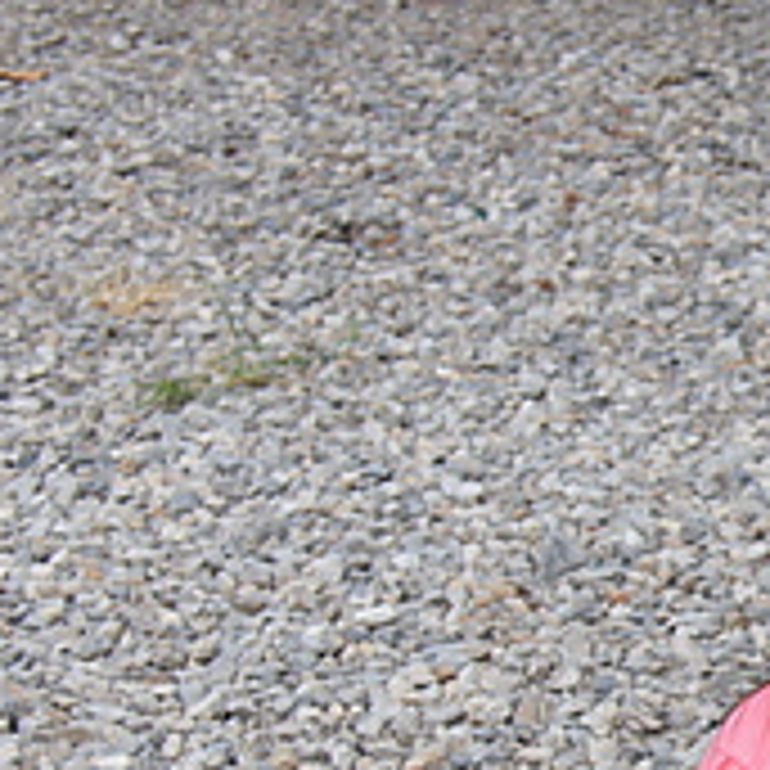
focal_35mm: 156
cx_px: 1126
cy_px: 570
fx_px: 3938
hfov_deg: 10.8
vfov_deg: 11.1
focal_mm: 35
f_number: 6.3
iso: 100
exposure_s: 1/125
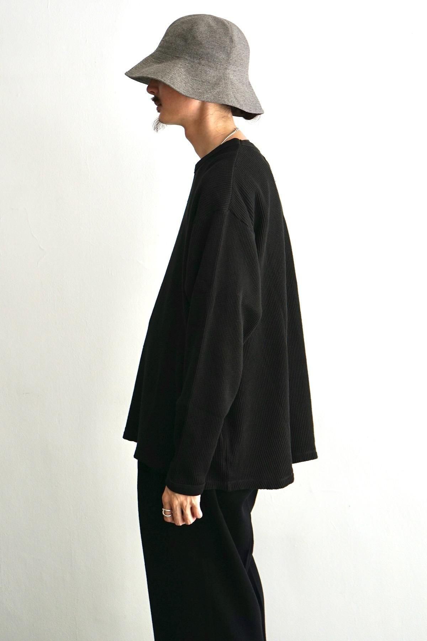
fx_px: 943
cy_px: 320
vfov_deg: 37.5
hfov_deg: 25.5
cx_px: 214
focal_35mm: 53
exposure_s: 1/160
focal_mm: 53
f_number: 5
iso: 640
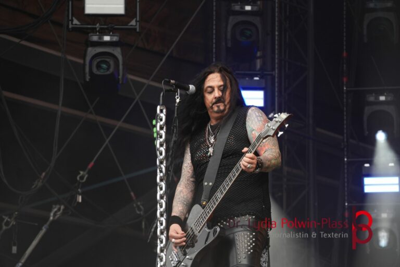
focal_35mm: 177
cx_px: 200
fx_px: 1967
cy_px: 134
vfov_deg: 7.8
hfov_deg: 11.6
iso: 250
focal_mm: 118
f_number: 5.6
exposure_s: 1/200
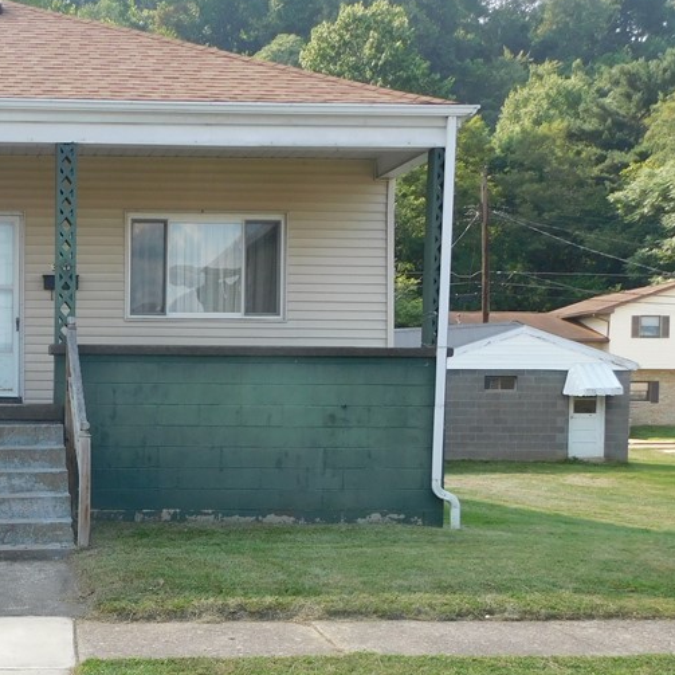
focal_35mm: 54
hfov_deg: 29.7
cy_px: 474
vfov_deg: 31.3
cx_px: 15
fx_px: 1191
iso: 125
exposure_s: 1/400
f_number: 3.2
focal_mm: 5.3
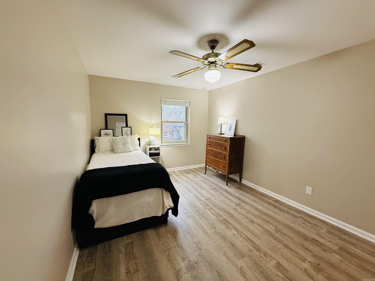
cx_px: 188
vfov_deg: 85.7
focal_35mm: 14
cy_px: 140
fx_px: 152
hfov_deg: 102.1
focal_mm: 2.22
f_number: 2.2
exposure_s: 1/120
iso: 500
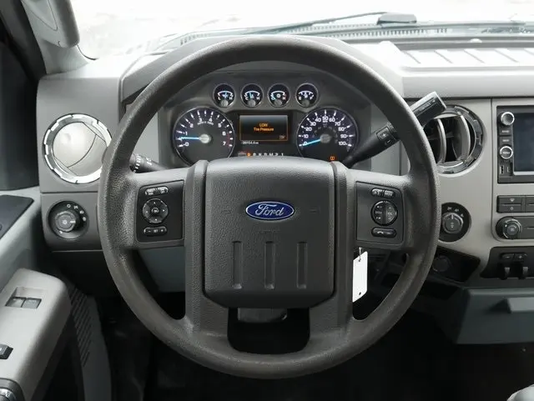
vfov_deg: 44.2
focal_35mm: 32
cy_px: 200
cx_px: 267
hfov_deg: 56.8
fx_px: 494
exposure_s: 1/60
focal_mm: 16
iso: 640
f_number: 5
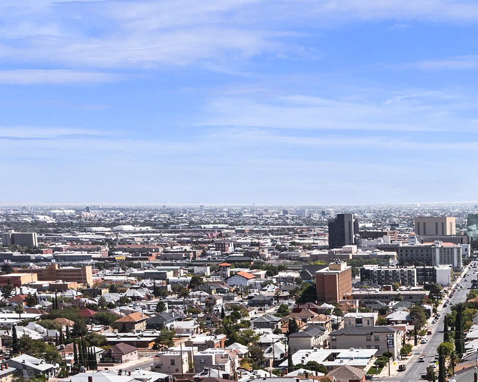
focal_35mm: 74
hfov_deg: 23.8
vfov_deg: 19.8
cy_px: 423
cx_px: 546
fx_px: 1047
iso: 100
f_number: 6.3
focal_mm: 10.26
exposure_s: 1/500
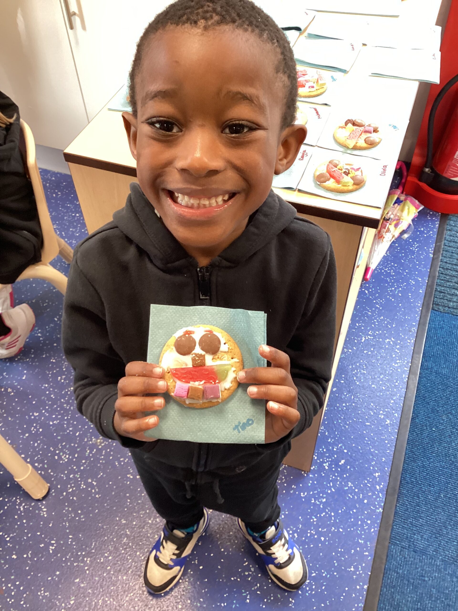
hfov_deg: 45.4
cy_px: 306
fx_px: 547
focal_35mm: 31
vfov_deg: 58.4
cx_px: 229
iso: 250
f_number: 2.4
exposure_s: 1/50
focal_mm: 3.3
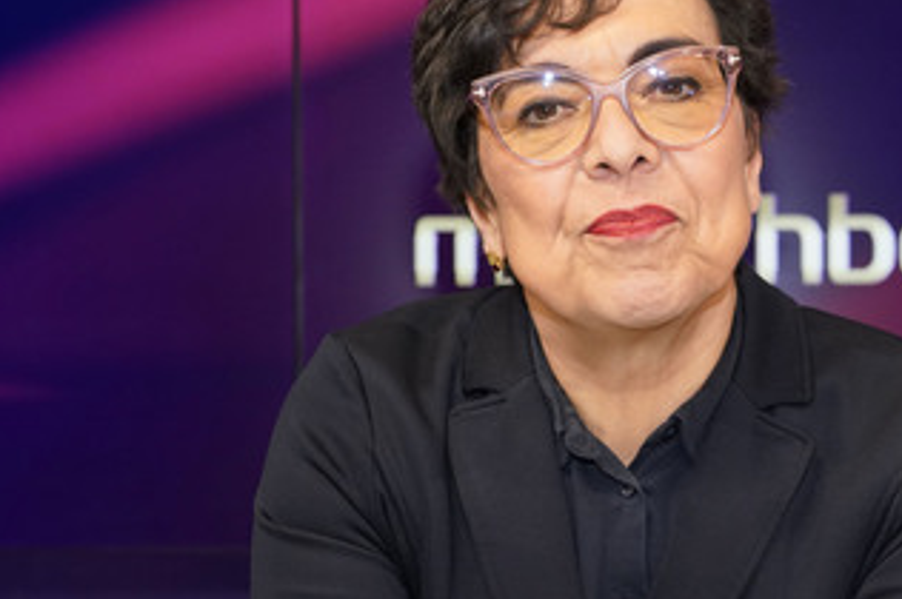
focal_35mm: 67
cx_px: 615
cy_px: 260
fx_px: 1677
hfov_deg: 29.9
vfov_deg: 20.3
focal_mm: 47
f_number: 5
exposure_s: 1/125
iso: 2000
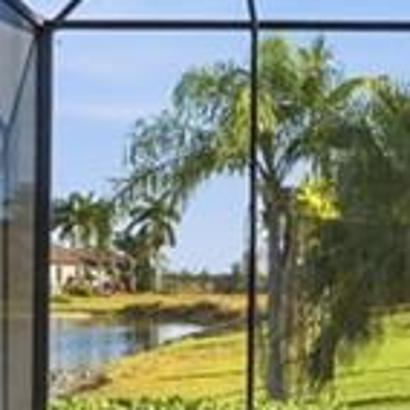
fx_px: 1313
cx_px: 367
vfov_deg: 17.7
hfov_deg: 17.5
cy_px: 284
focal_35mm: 98
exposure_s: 1/320
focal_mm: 16
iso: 200
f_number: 9
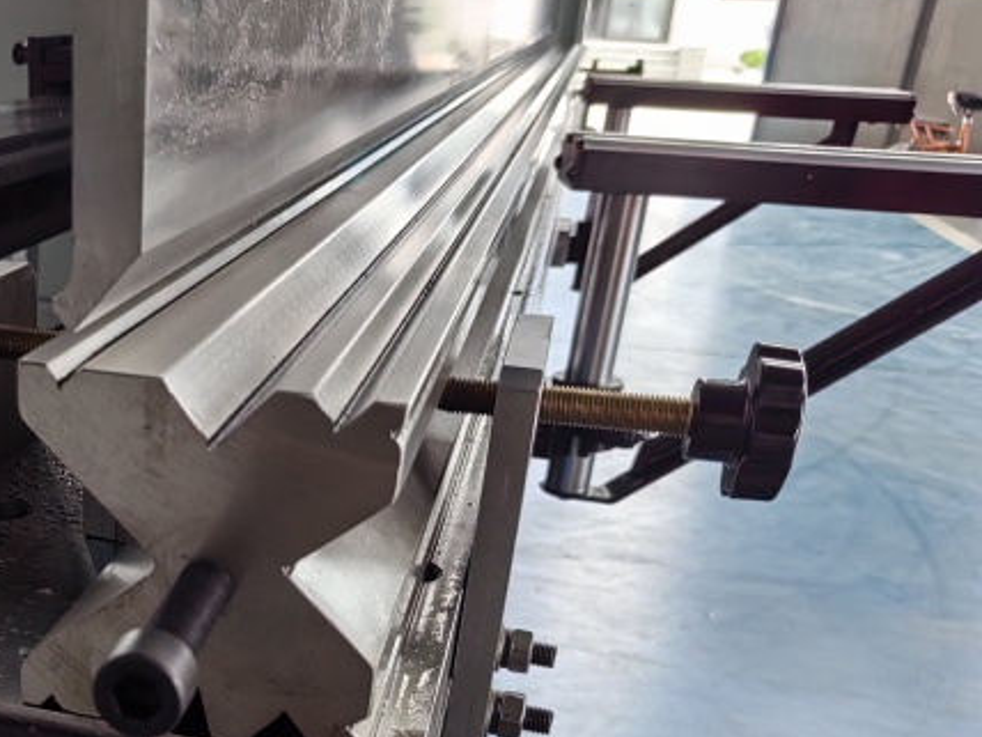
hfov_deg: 41.1
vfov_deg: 32.4
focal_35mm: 43
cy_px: 622
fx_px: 1220
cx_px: 138
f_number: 1.9
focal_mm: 5.52
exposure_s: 1/40
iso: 80
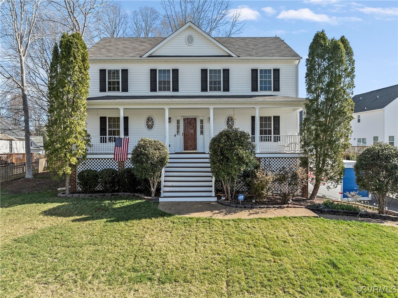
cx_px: 199
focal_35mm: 24
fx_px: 276
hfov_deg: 71.6
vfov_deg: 56.7
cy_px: 149
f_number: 2.8
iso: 110
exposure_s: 1/640
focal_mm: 12.29
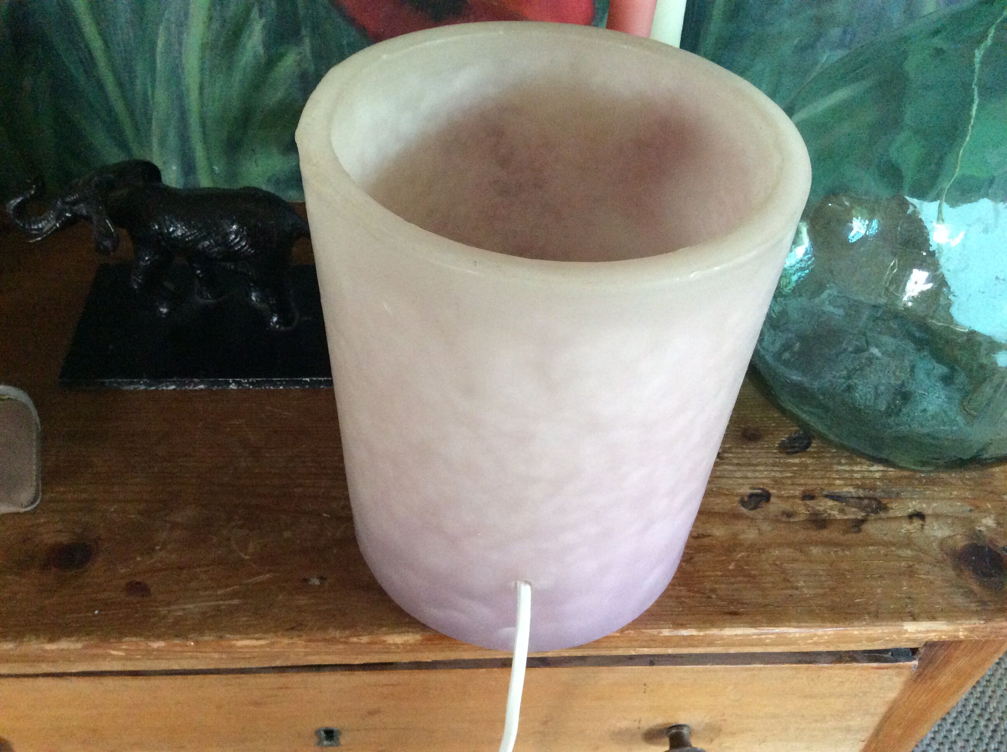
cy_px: 376
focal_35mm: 32
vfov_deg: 44.1
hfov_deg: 56.9
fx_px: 930
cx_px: 504
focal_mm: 3.3
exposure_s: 1/17
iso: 320
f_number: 2.4
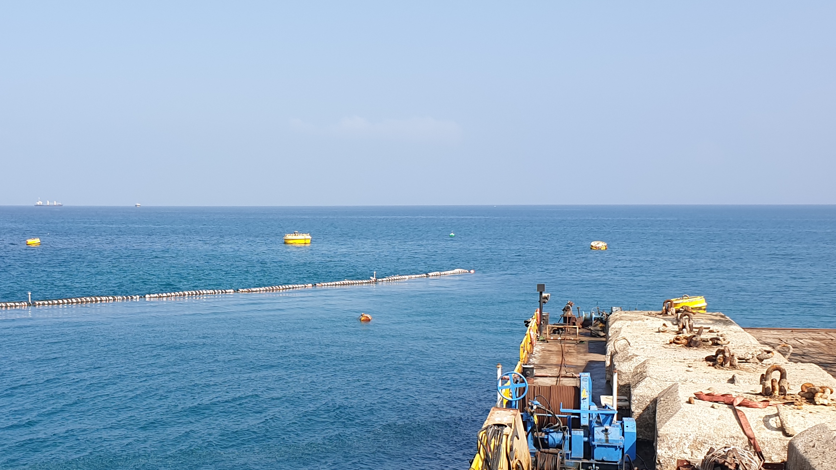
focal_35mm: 49
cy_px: 274
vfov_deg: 24.4
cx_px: 238
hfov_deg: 41.2
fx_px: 1086
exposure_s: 1/1085
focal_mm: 4.3
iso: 50
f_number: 2.4
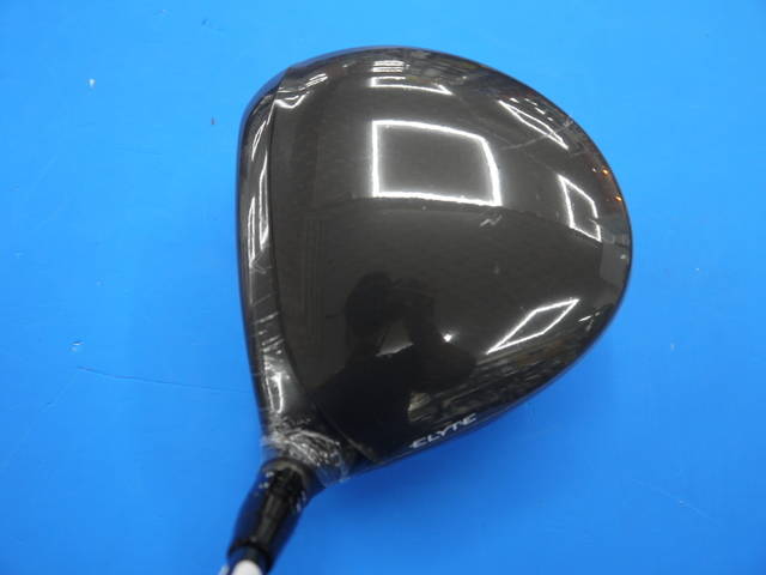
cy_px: 288
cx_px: 383
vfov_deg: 34.3
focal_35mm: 42
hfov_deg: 44.8
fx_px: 929
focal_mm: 21
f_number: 4.3
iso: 200
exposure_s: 1/60
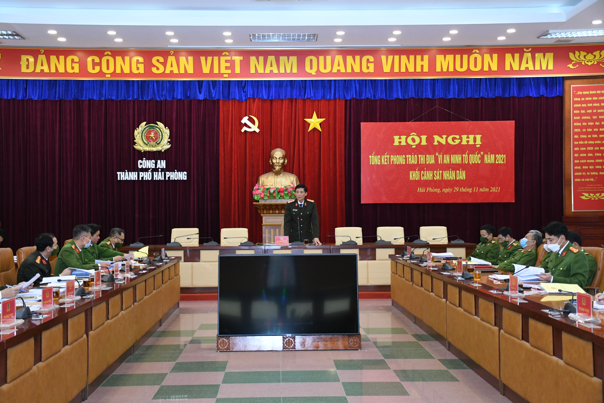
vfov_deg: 28.1
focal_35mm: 48
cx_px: 302
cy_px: 202
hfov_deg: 41.1
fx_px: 805
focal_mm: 32
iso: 2500
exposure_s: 1/200
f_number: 4.5
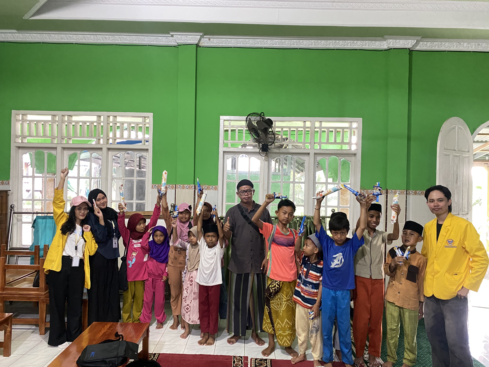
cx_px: 244
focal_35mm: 26
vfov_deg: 53.1
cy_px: 184
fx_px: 367
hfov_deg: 67.3
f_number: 1.8
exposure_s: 1/33
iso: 500
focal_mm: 4.25
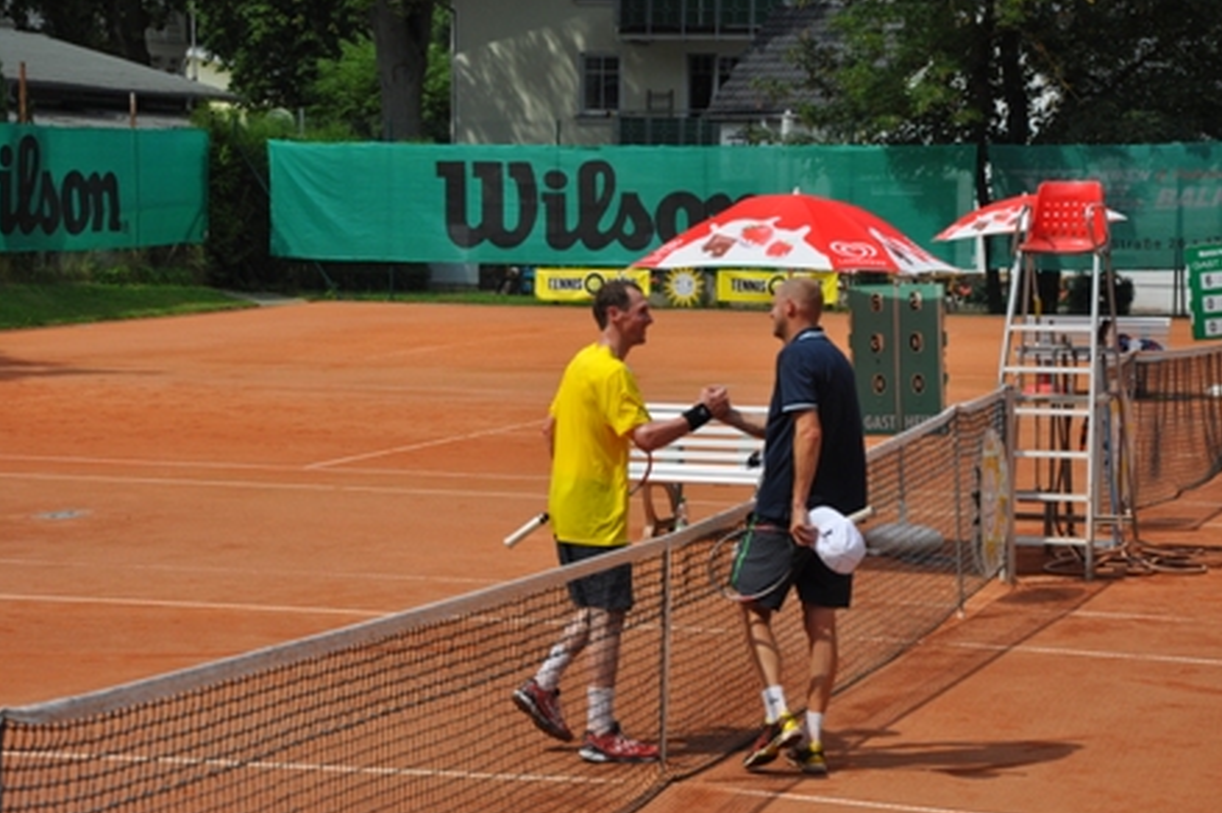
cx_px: 610
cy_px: 409
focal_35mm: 95
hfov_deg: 21.5
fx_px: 3222
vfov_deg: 14.4
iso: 400
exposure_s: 1/2000
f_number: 8
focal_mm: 62
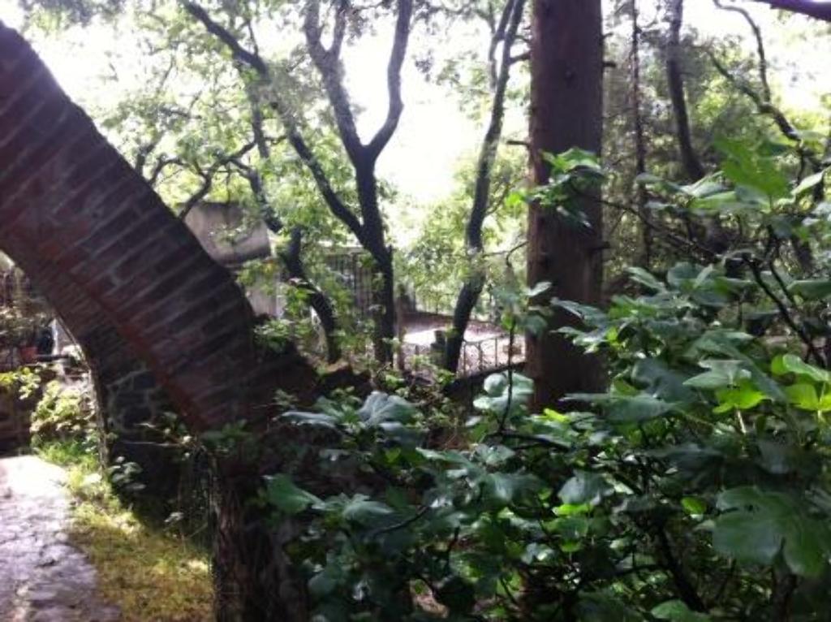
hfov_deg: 52.7
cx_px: 416
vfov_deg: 40.6
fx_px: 839
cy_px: 311
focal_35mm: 35
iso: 80
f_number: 2.8
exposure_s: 1/50
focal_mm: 3.85
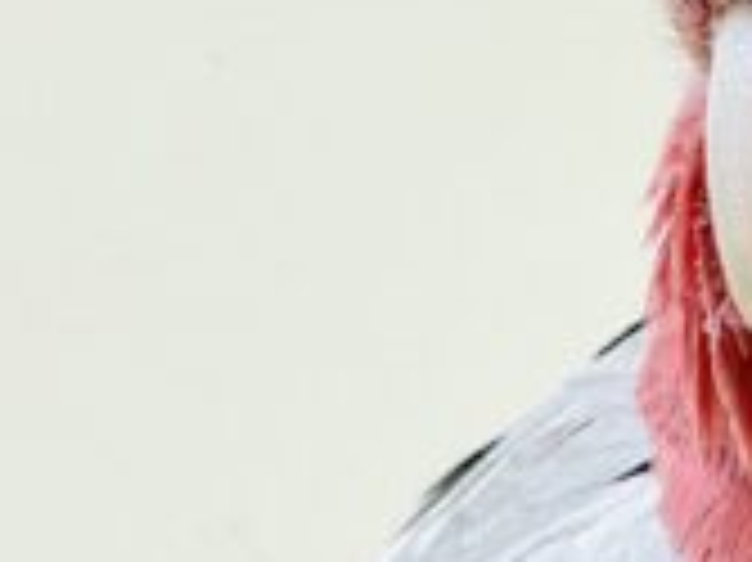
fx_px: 4320
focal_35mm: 199
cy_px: 405
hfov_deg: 9.8
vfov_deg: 7.4
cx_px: 995
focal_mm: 6
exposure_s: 1/99
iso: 80
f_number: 2
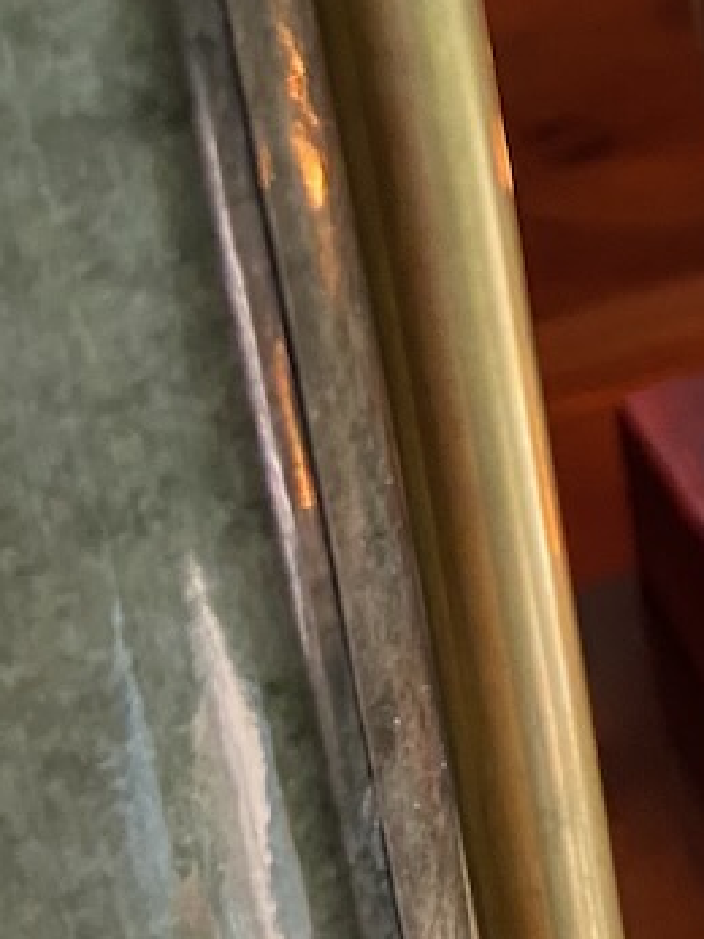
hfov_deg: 13.1
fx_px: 2713
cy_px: -68
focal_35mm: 100
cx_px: 1348
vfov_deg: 18.9
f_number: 1.8
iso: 500
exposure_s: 1/40
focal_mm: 4.25
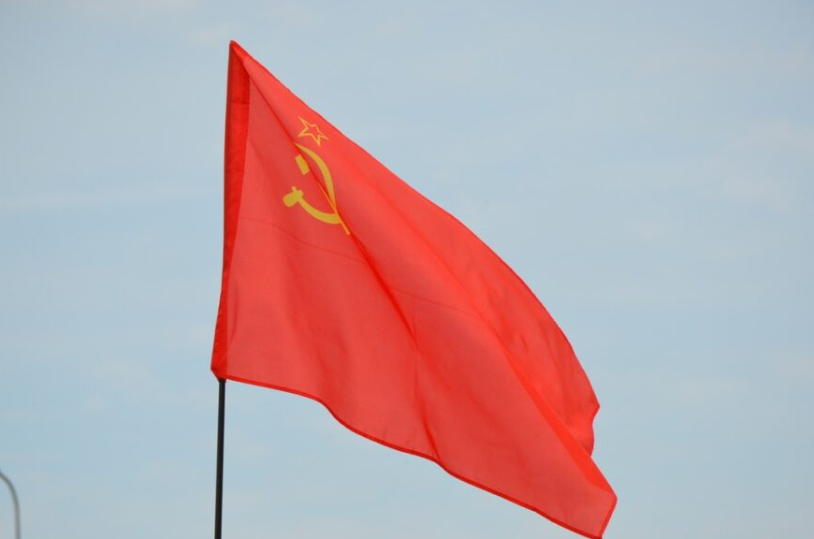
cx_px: 421
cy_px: 313
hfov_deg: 11.9
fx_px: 3903
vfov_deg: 7.9
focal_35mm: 173
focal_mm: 98
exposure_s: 1/800
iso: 200
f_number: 7.1
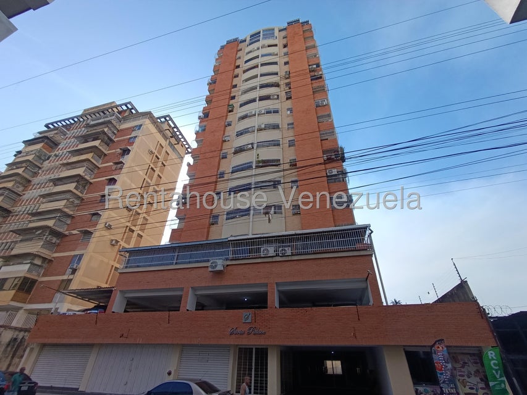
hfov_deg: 94.5
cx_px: 264
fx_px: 244
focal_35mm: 16
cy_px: 198
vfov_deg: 78.1
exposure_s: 1/697
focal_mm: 1.65
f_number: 2.2
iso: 50
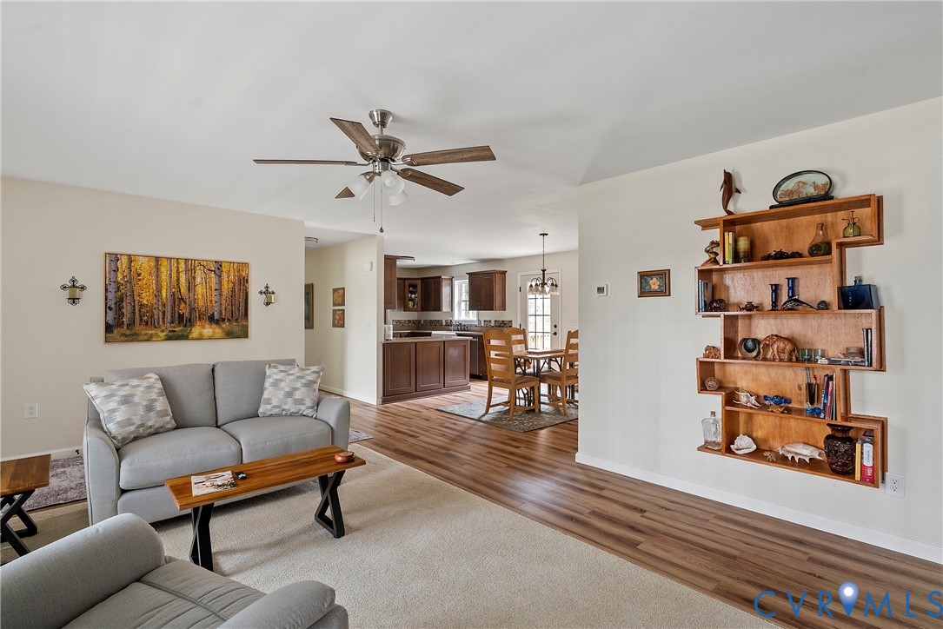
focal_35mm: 17
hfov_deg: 93.3
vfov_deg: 70.5
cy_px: 314
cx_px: 472
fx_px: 445
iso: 800
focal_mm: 17
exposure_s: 1.6
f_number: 8
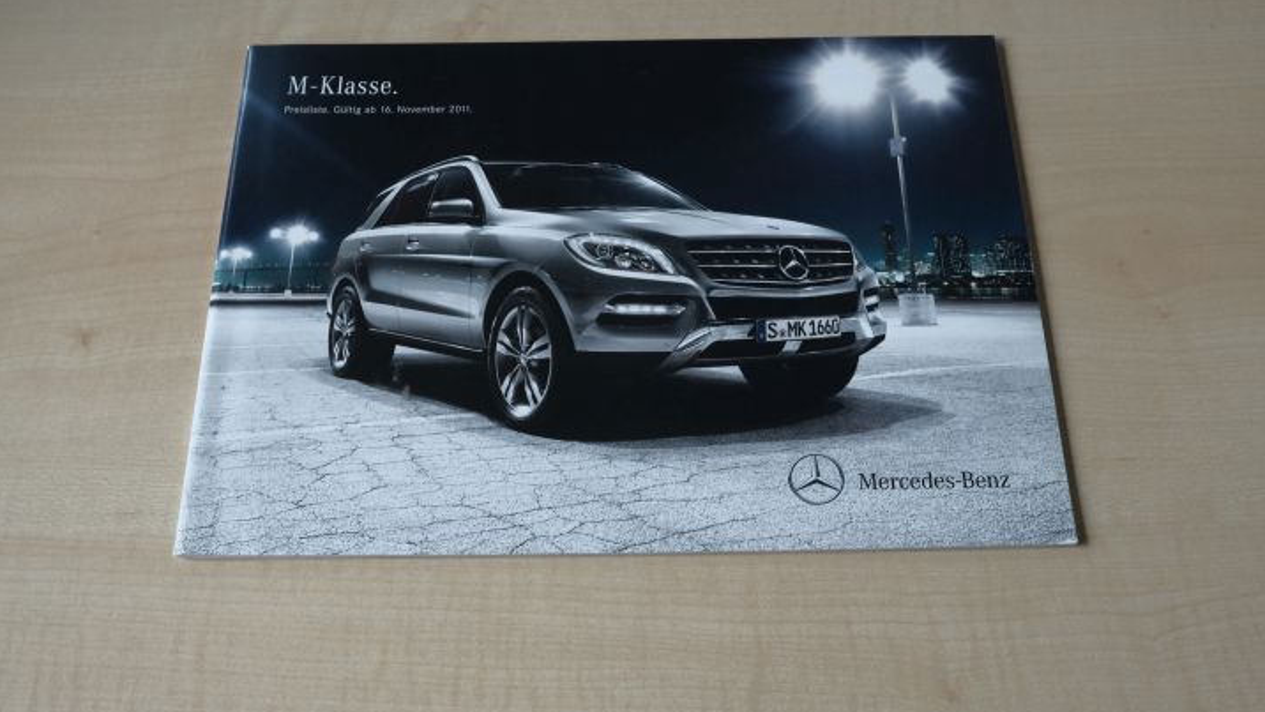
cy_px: 299
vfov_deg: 29.7
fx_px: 1342
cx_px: 631
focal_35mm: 40
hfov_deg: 50.5
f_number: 11
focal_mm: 25.4
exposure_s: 1/40
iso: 800
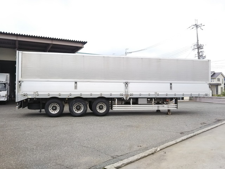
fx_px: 195
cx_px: 112
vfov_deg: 46.8
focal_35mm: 30
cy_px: 84
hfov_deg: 60.0
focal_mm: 4
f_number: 2.2
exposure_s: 1/505
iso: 20
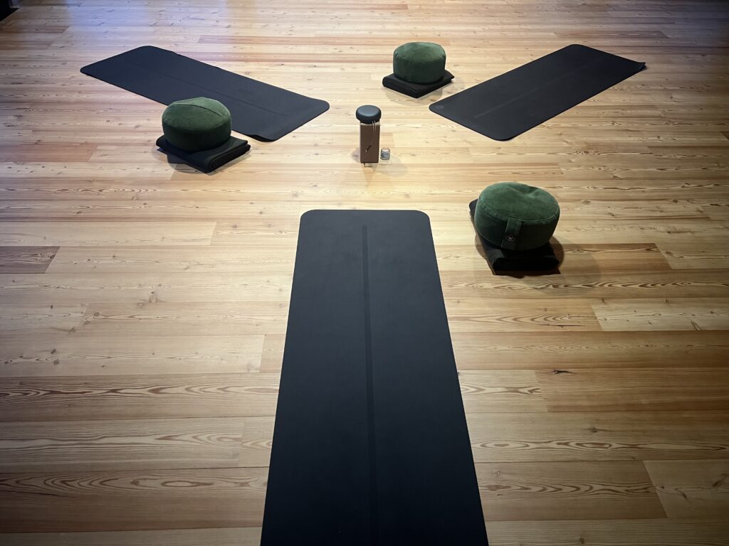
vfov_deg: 53.1
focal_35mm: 26
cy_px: 273
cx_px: 364
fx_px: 548
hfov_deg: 67.3
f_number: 1.5
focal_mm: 5.7
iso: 250
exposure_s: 1/50
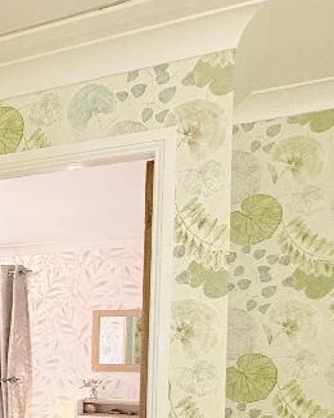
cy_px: 377
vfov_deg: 39.7
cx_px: -41
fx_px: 531
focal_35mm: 43
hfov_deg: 30.8
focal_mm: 2.22
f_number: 2.2
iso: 400
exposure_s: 1/50
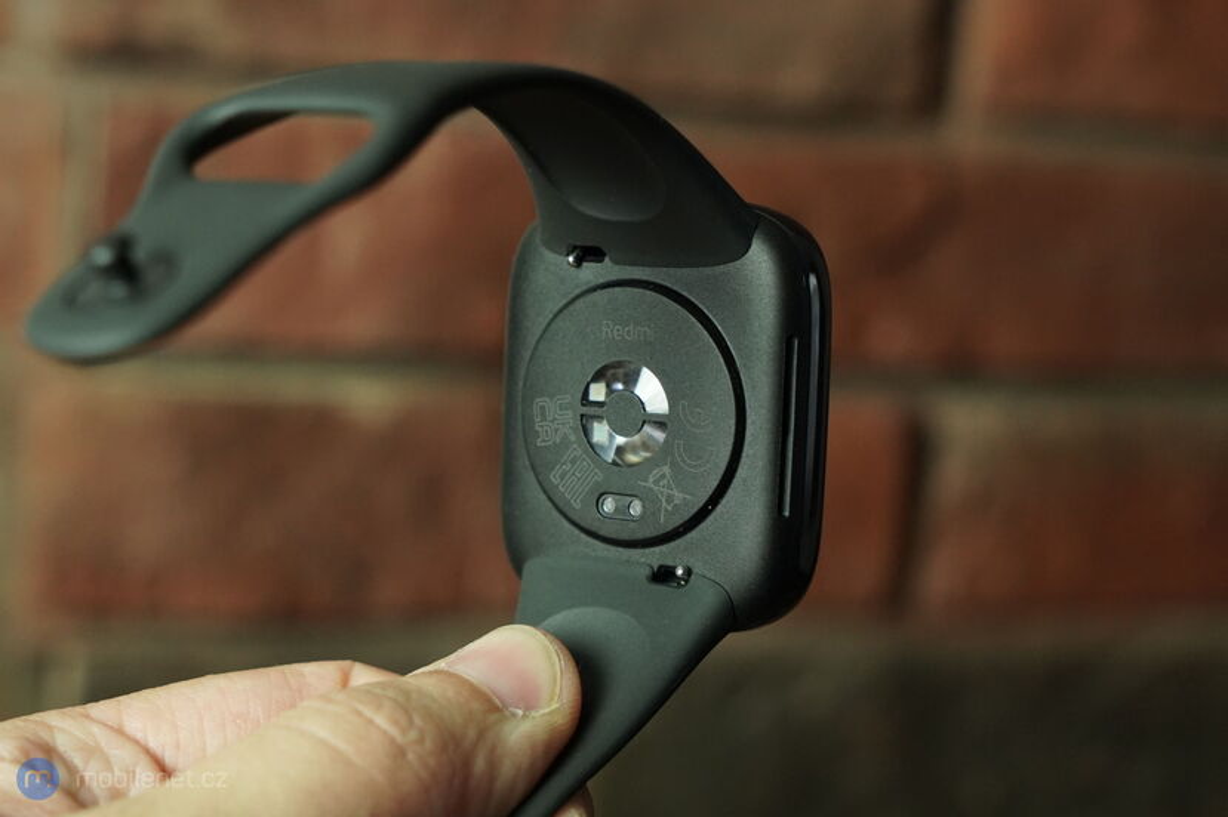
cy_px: 408
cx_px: 614
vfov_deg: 22.6
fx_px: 2046
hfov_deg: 33.4
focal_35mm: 60
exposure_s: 1/200
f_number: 7.1
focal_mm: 60
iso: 5000
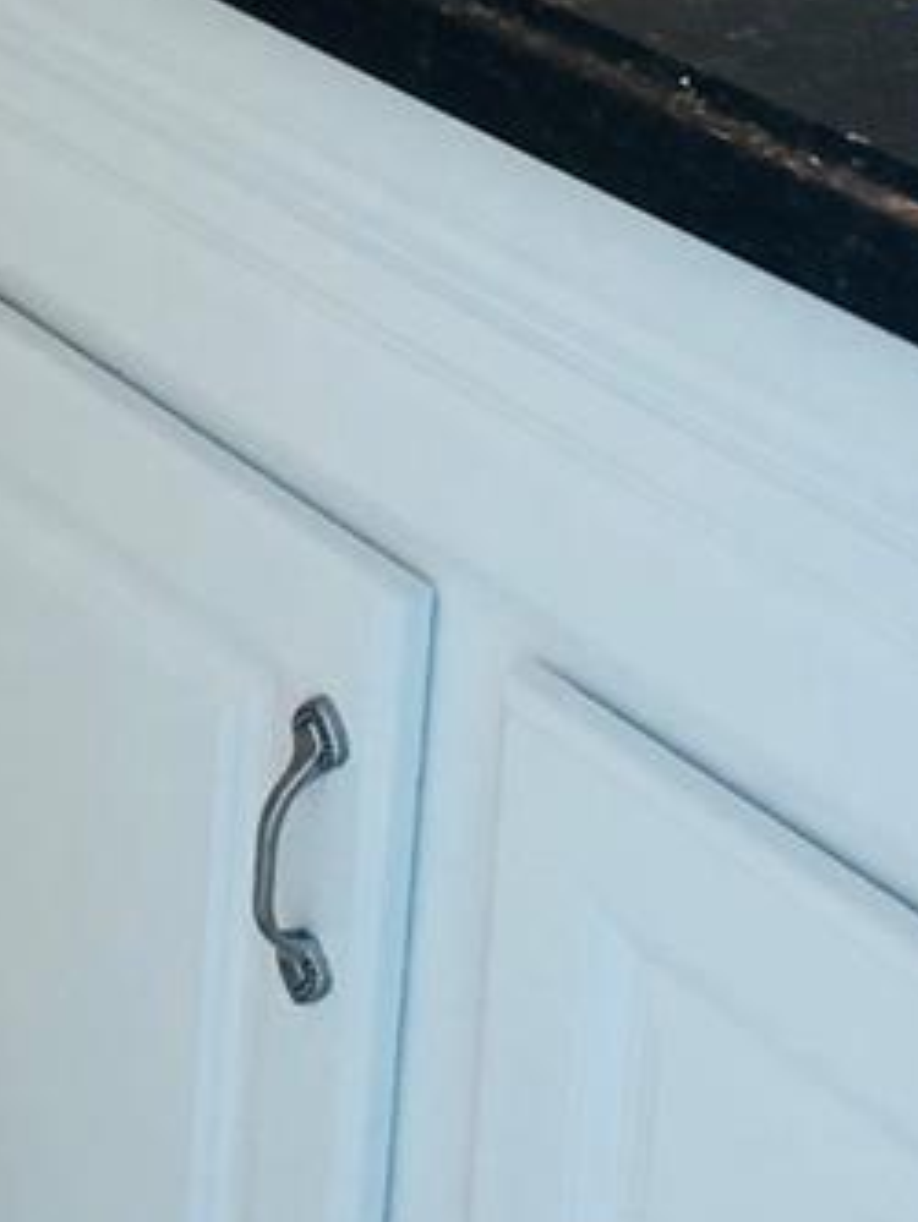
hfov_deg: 14.1
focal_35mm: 101
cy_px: -470
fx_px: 3569
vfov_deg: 17.9
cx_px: -257
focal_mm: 4
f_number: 1.8
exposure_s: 1/15
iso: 40
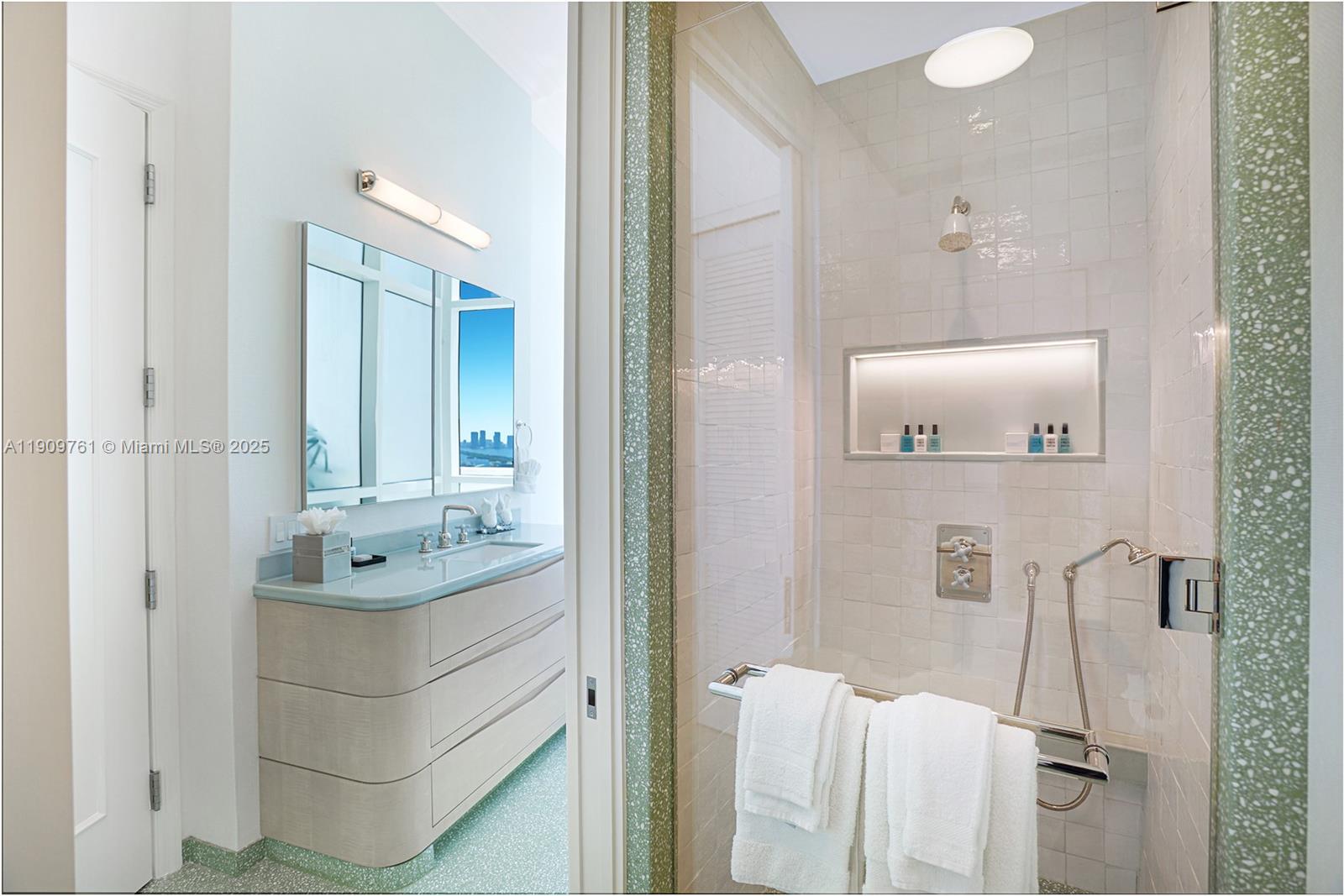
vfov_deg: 73.8
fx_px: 597
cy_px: 448
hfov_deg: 96.7
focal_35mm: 16
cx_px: 672
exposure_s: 1/160
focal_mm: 16
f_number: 4.5
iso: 125
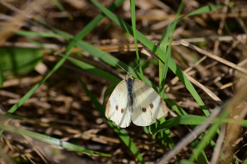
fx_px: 2054
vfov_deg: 4.6
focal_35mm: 300
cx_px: 124
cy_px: 82
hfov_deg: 6.9
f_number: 8
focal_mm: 200
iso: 200
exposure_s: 1/800
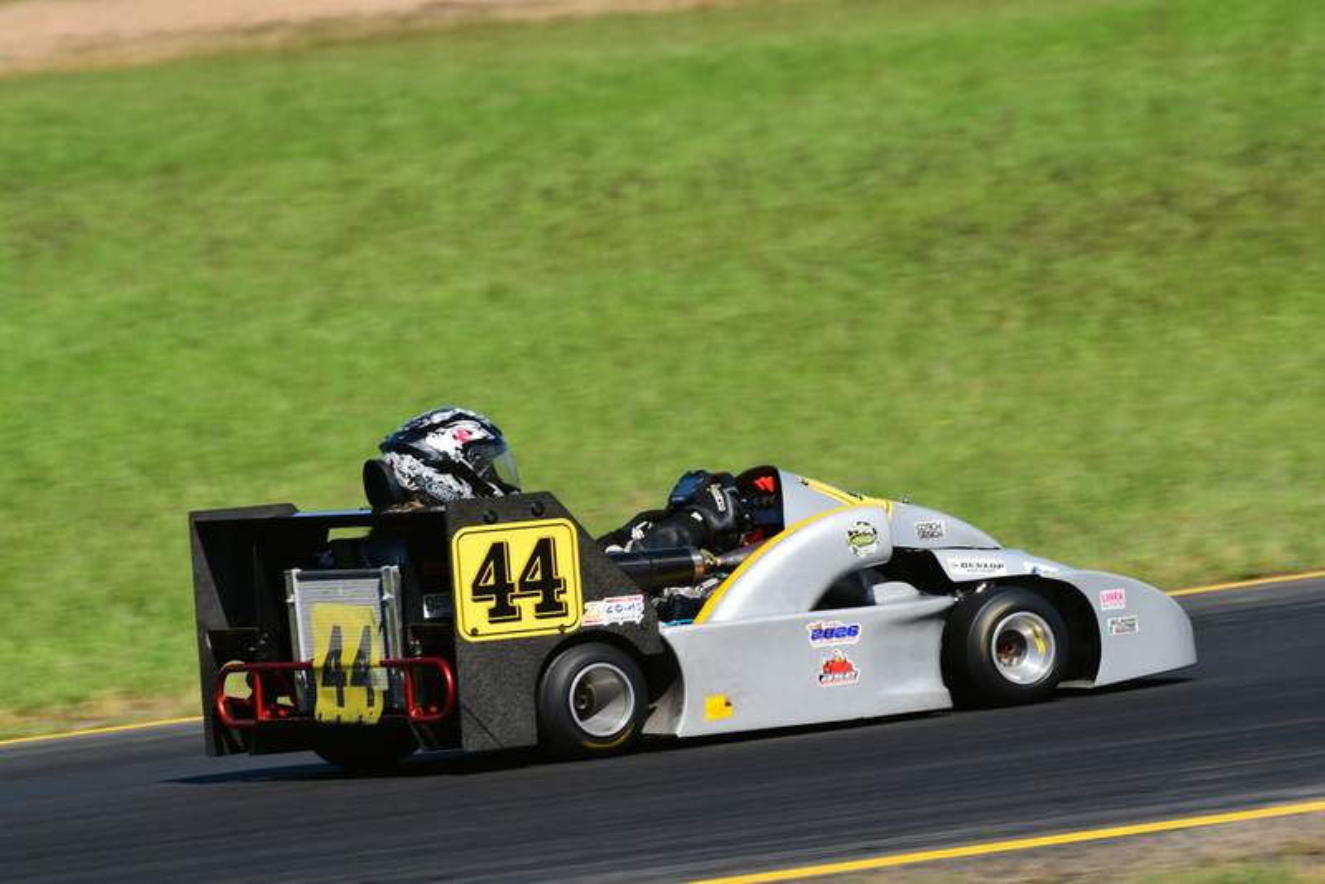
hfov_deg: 4.0
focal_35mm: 510
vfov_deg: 2.7
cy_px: 442
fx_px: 18777
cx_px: 662
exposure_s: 1/640
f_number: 11
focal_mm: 340
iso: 400
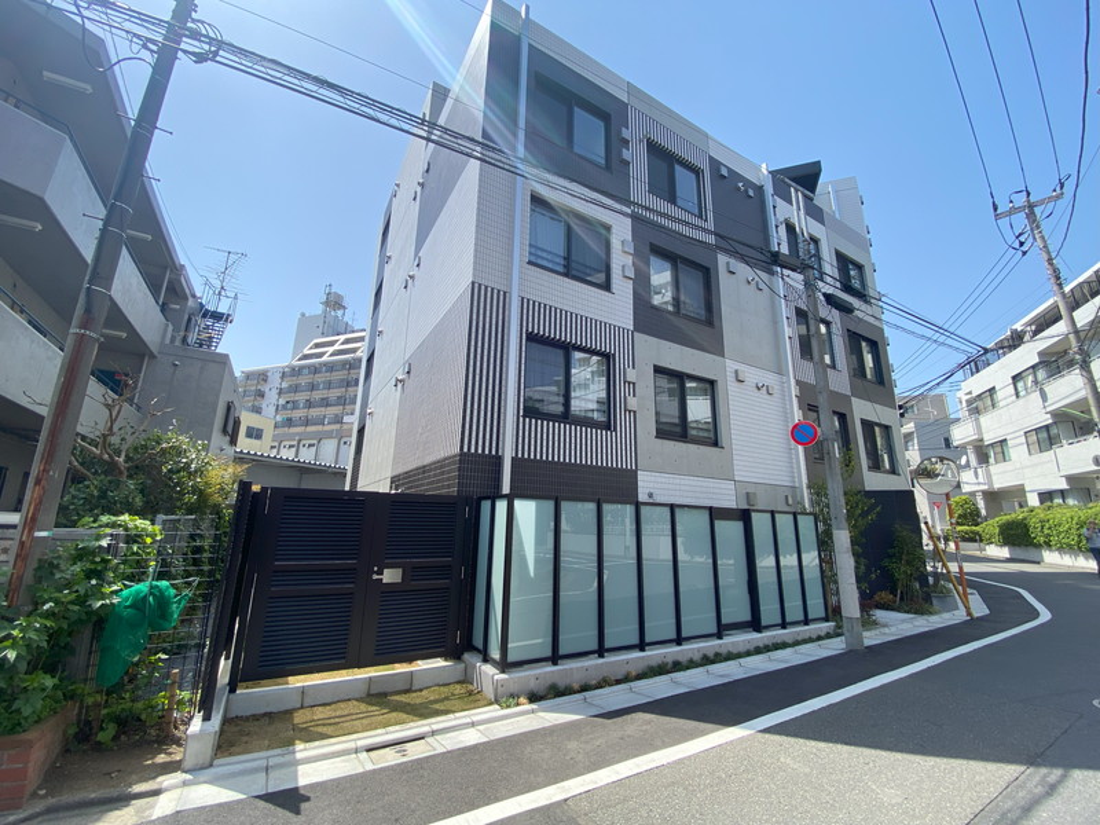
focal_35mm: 13
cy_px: 412
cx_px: 550
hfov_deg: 106.2
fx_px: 413
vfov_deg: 89.9
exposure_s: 1/578
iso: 20
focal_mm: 1.54
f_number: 2.4
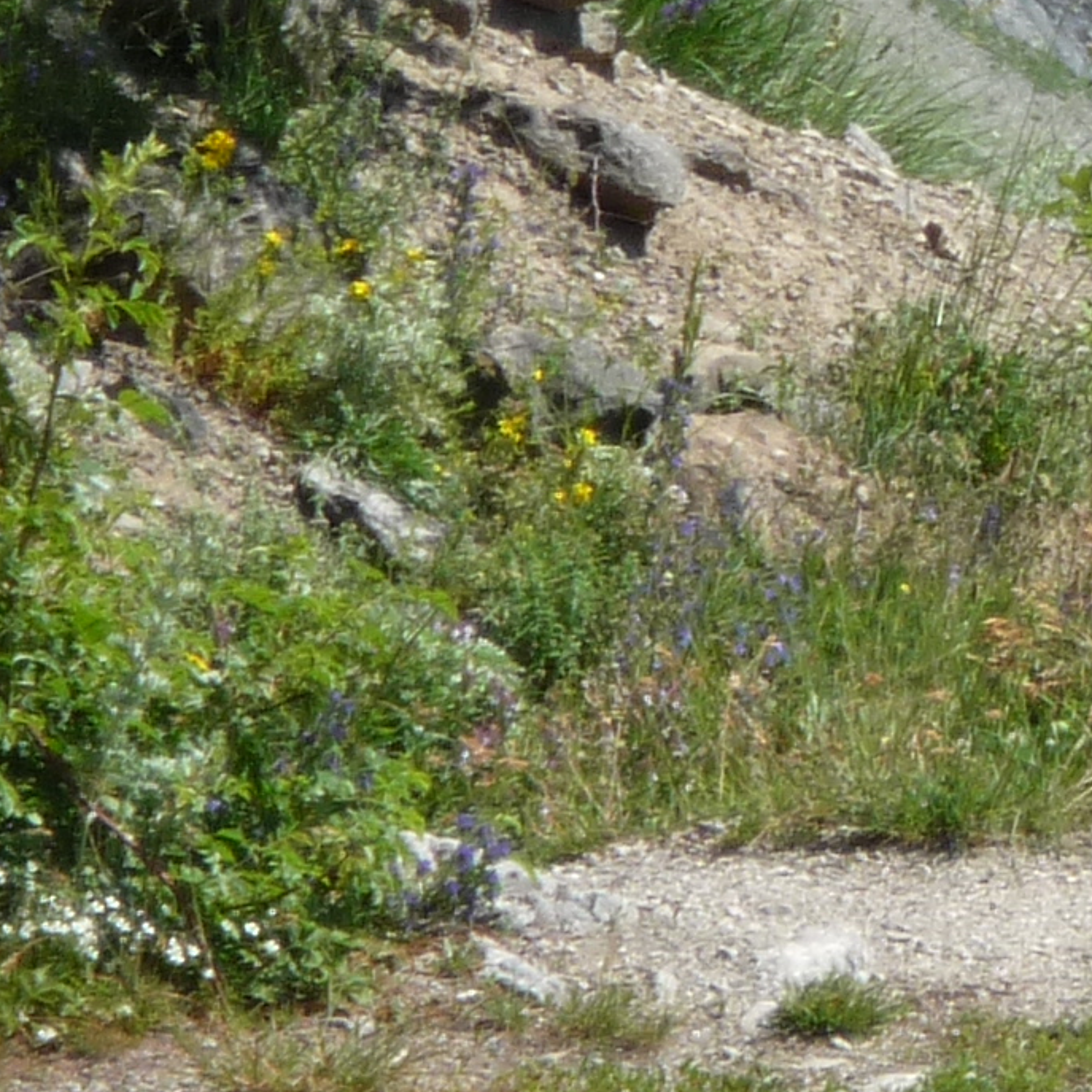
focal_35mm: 704
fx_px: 25126
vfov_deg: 2.5
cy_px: -219
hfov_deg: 2.5
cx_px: 2068
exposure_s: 1/250
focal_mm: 26
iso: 100
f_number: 5.9
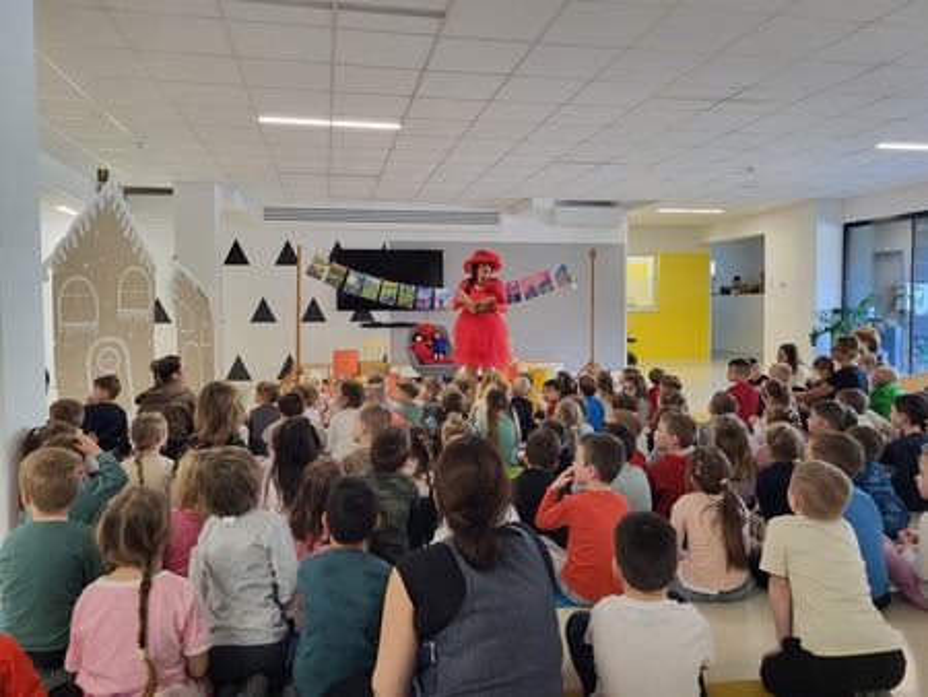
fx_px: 697
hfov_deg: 67.3
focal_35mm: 26
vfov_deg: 53.1
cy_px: 348
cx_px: 464
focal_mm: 5.4
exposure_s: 1/100
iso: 200
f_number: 1.8
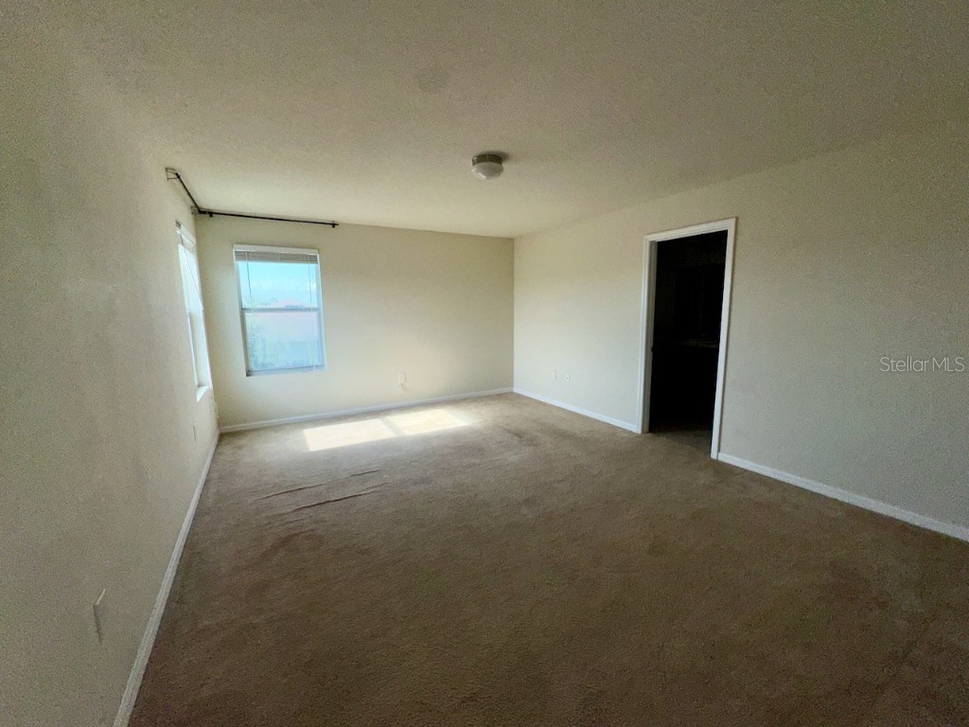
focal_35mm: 14
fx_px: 392
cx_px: 484
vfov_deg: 85.7
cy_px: 364
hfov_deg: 102.1
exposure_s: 1/686
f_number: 2.2
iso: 32
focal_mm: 2.22
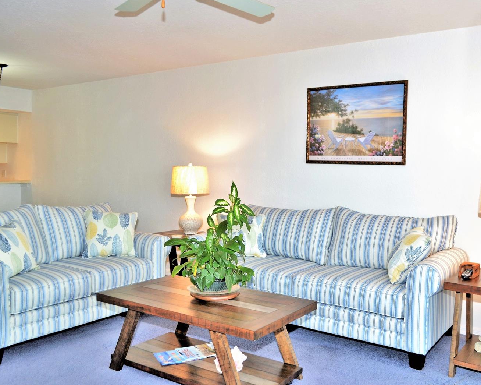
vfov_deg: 47.1
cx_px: 285
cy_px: 192
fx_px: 441
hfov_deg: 56.8
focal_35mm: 31
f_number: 4
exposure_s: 1/60
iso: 640
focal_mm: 18
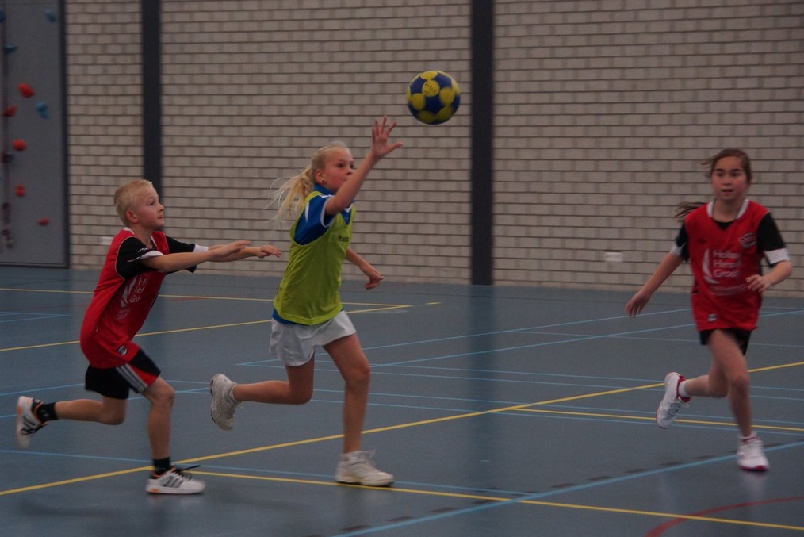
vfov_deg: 12.9
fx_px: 2368
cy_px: 268
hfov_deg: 19.3
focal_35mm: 106
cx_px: 401
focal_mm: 70
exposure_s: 1/160
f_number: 5.6
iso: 1000
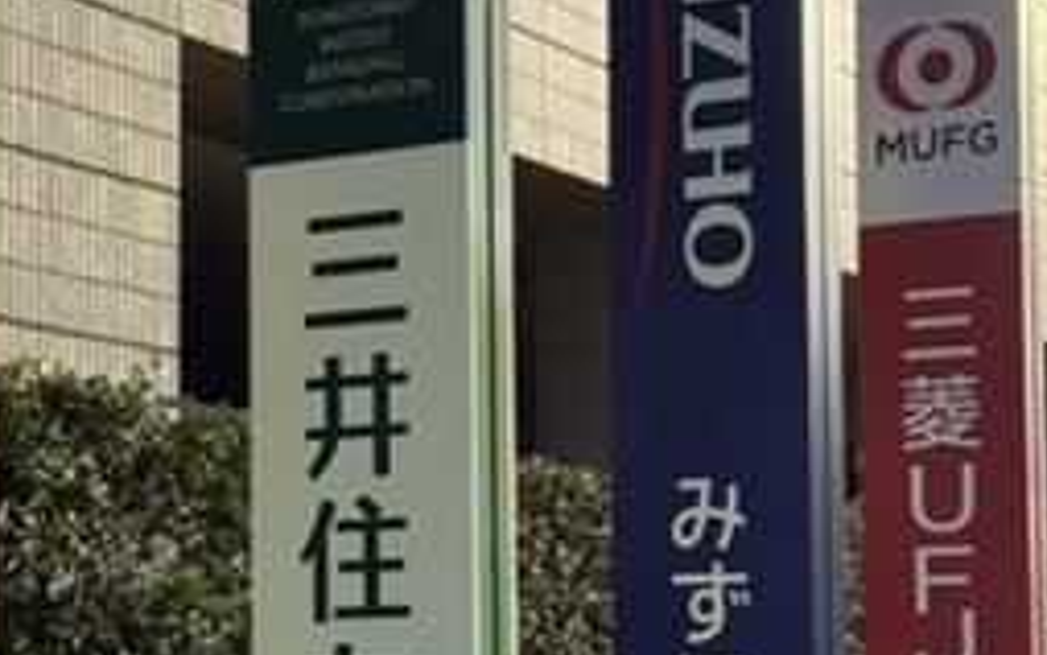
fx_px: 2740
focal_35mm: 96
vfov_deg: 13.6
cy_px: 441
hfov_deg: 21.6
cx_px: 354
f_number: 1.78
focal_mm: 6.76
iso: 80
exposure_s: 1/2667
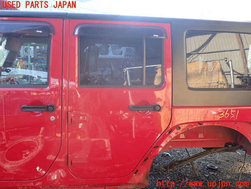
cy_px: 94
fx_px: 218
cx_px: 126
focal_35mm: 30
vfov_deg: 46.8
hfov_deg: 60.0
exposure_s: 1/125
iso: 100
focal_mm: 5.4
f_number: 2.3
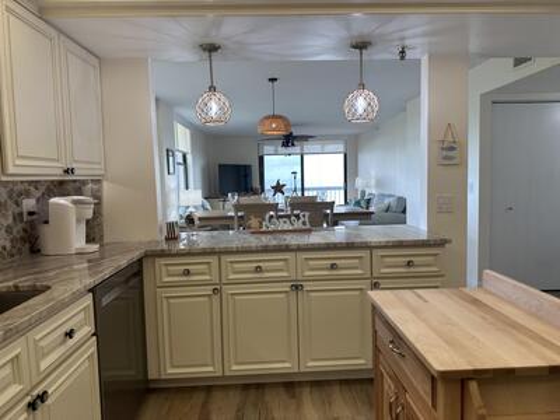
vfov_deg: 56.8
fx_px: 388
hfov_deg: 71.6
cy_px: 210
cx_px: 280
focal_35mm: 24
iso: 80
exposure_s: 1/148
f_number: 1.78
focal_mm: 6.86
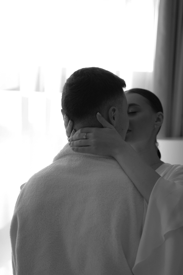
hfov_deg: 23.0
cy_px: 138
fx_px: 450
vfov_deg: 33.9
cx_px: 92
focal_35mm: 59
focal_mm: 59
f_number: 2.8
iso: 640
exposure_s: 1/1250
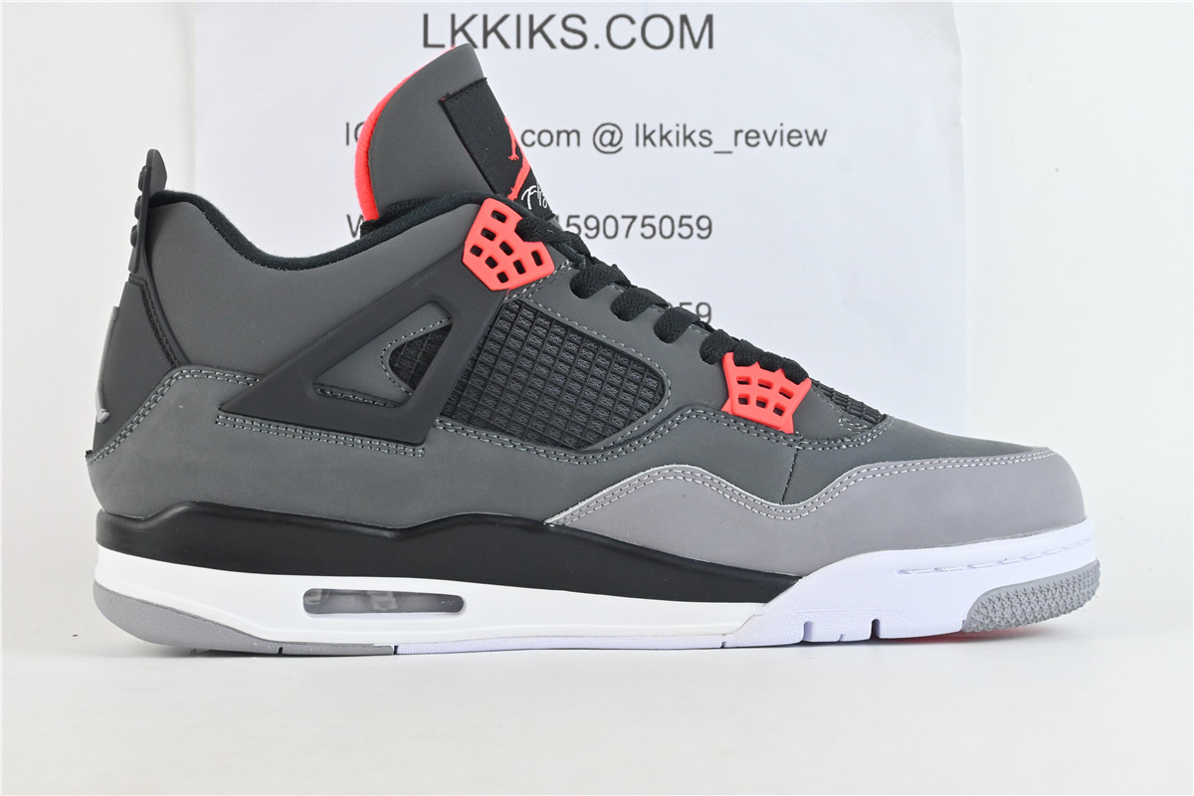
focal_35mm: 52
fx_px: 1741
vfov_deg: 25.8
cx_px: 597
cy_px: 398
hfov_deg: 37.9
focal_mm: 35
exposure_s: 1/100
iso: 1250
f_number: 9
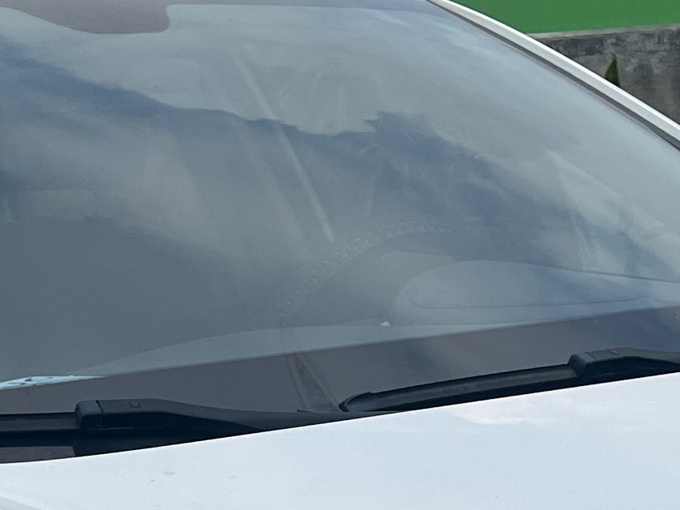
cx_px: 423
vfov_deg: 11.3
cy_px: 802
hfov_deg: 15.8
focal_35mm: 125
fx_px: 2455
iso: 50
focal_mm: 5.1
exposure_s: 1/4149
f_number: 1.6
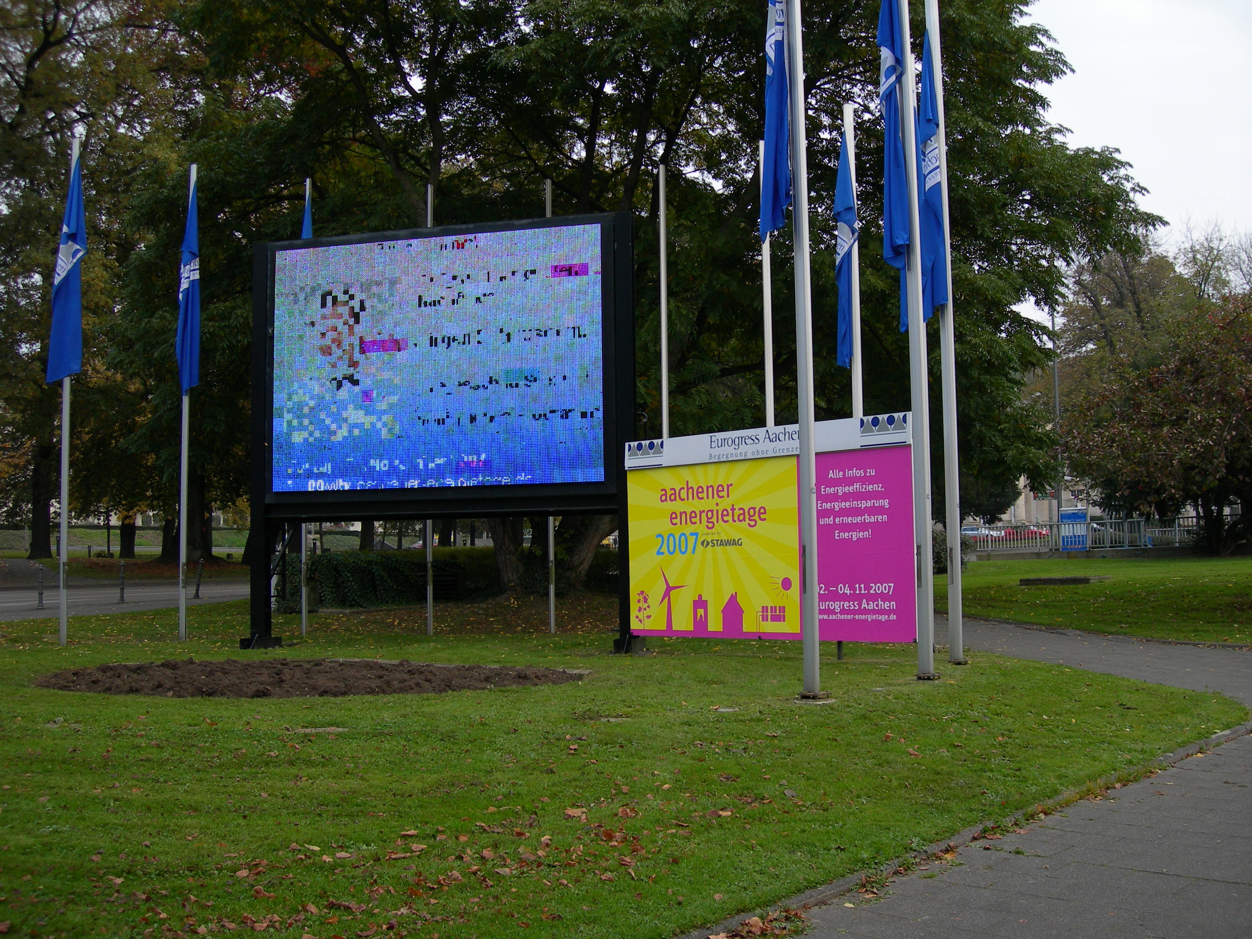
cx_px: 626
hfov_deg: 49.0
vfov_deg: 37.7
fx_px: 1374
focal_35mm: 38
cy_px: 470
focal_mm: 7.8
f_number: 2.8
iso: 50
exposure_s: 1/252
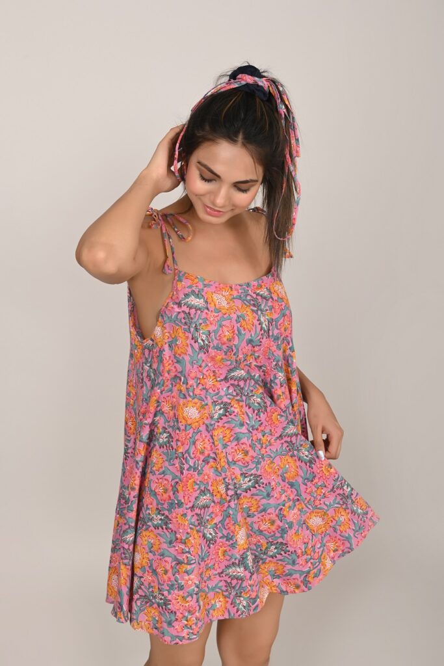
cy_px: 333
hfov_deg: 29.9
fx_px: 832
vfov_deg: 43.6
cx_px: 222
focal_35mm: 45
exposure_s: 1/200
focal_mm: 45
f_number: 9
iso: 200
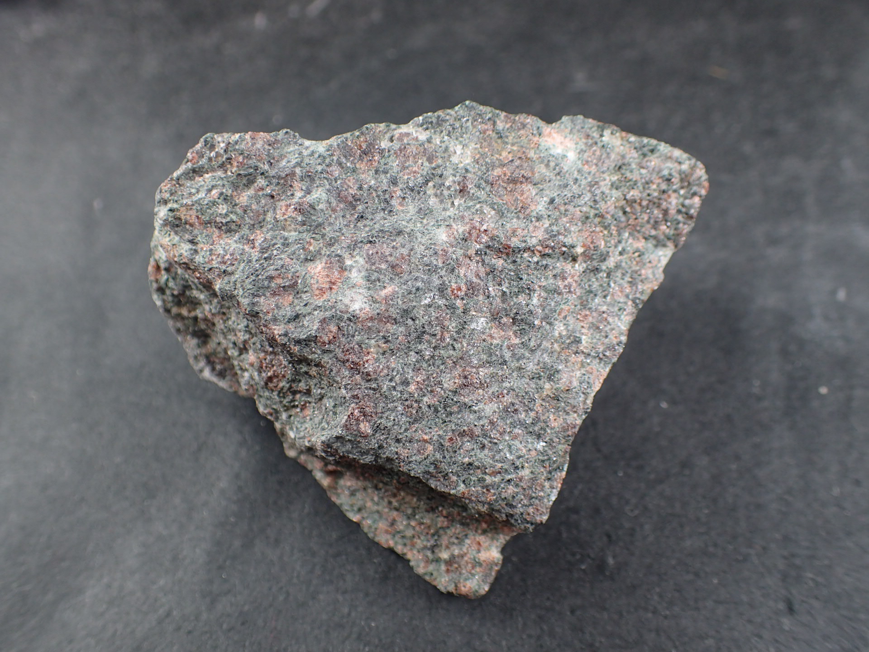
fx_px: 753
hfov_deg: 60.0
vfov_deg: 46.8
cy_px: 326
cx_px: 434
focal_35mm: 30
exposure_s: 1/125
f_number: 2.3
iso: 125
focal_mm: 5.5
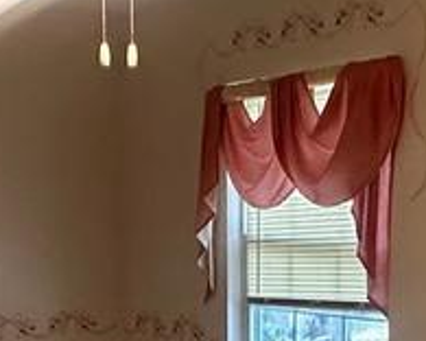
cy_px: 459
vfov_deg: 14.5
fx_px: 1273
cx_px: 194
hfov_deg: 19.0
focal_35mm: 101
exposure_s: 1/60
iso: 320
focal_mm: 2.22
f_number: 2.2
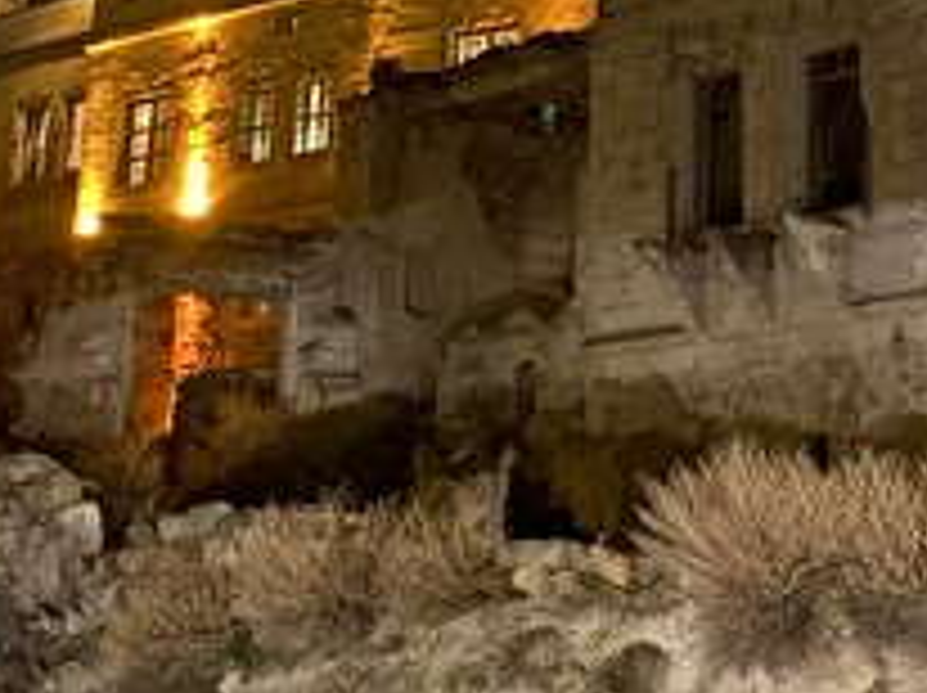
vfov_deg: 14.9
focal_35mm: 97
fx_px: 2595
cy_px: -18
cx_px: 657
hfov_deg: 20.2
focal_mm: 4.25
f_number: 1.8
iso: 640
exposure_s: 1/2
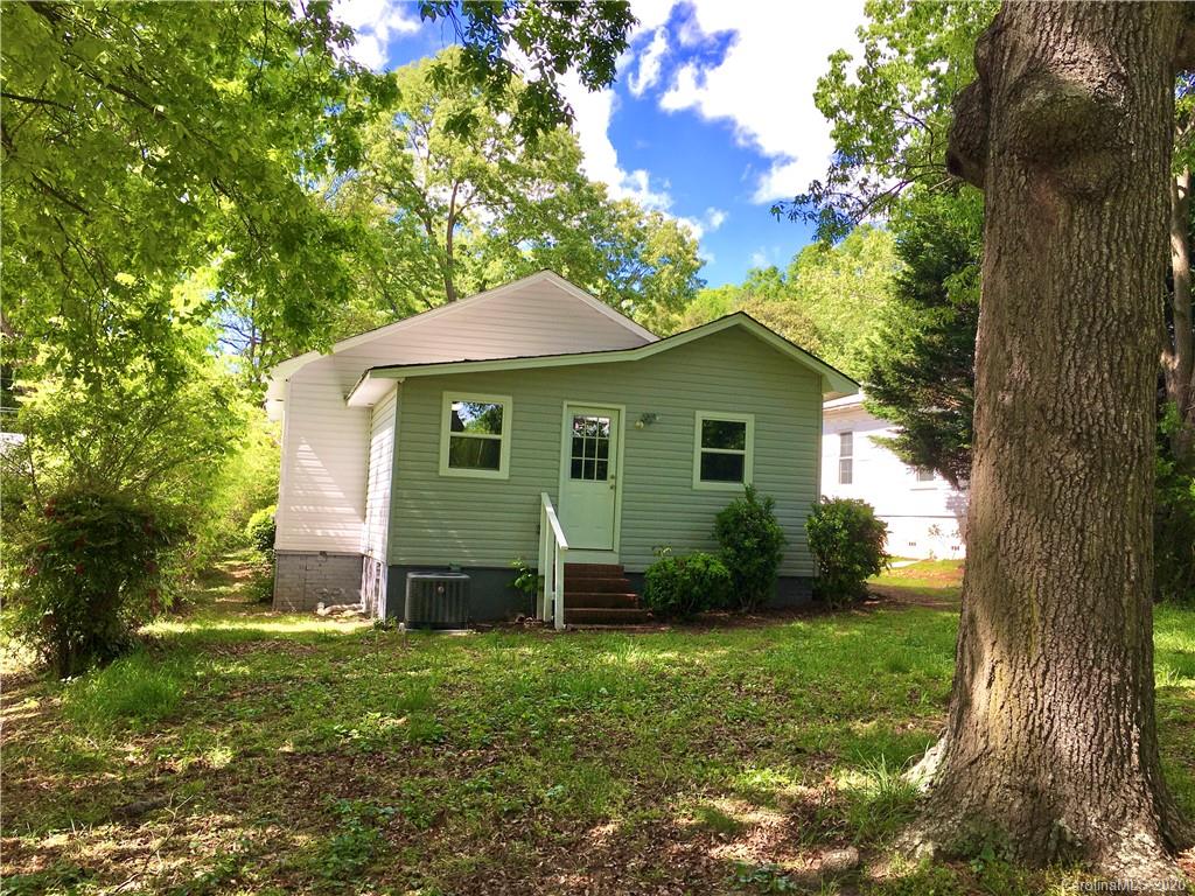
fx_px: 1001
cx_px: 598
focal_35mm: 29
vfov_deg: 48.2
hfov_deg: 61.7
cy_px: 448
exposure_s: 1/530
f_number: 2.2
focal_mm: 4.15
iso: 25
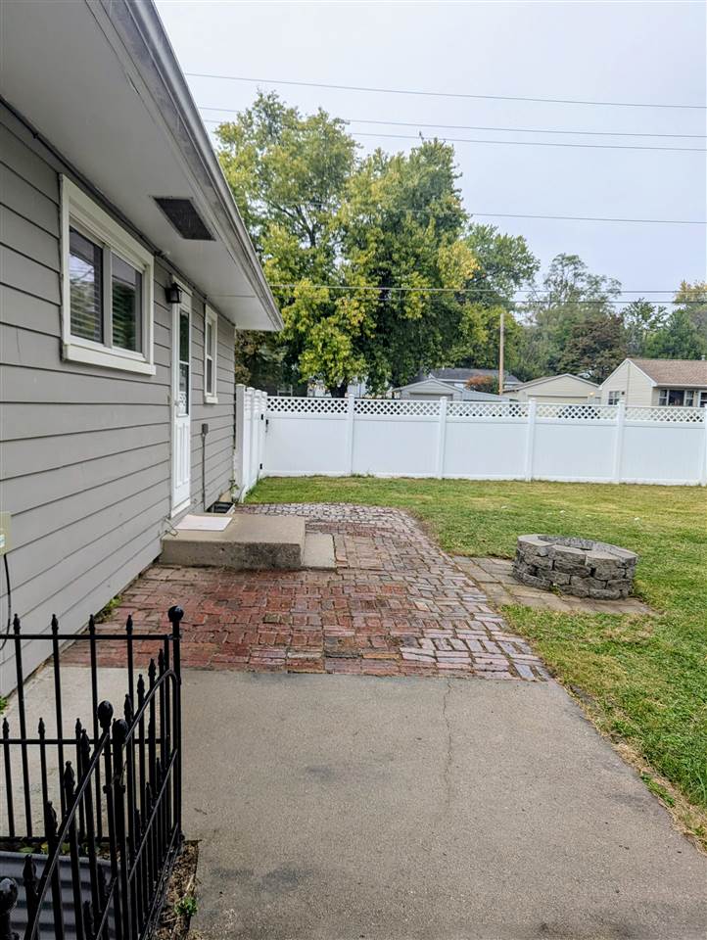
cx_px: 354
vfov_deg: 71.5
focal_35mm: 24
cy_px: 470
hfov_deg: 56.9
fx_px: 652
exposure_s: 1/204
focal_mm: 6.81
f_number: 1.85
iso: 40
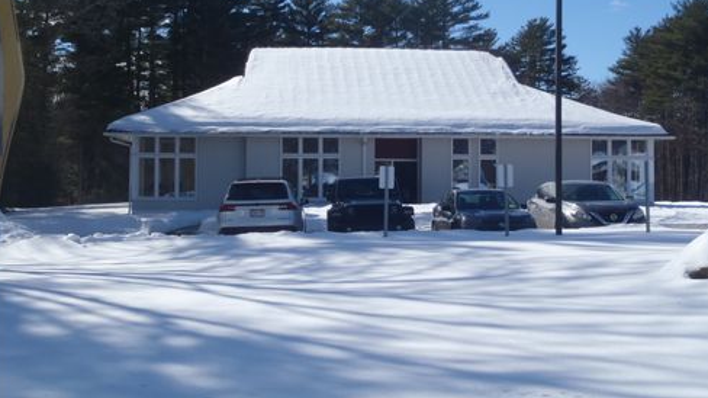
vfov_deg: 24.8
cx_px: 350
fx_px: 901
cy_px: 161
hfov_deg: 42.9
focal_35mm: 48
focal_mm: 7.73
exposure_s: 1/100
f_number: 13
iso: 80
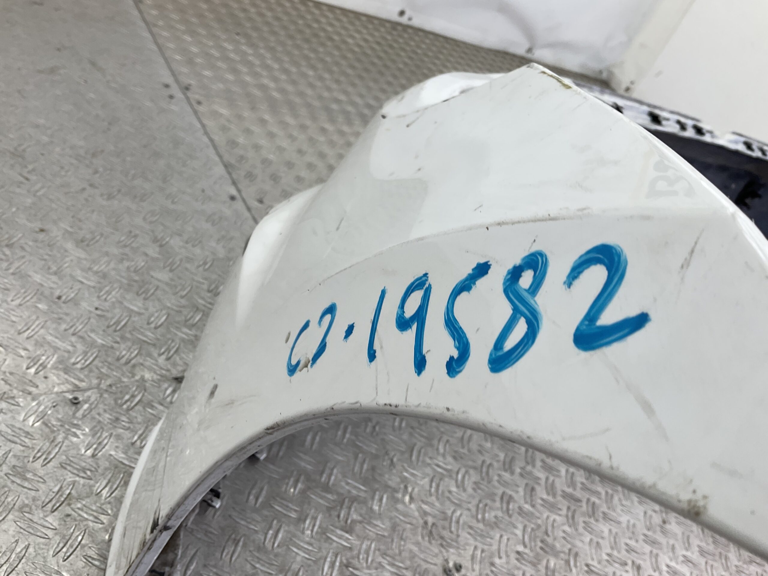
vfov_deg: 48.2
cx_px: 384
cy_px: 288
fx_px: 643
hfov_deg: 61.7
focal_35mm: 29
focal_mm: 3
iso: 16
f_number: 1.8
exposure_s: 1/123
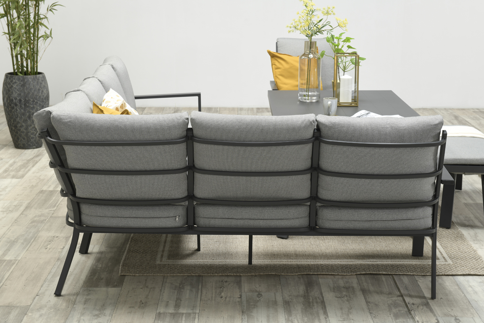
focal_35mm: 70
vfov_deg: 19.5
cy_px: 162
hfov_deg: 28.8
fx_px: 941
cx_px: 242
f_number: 11
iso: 64
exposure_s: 1/200
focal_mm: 70
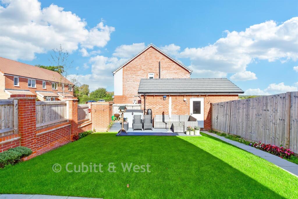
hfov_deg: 100.4
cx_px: 149
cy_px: 100
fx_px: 124
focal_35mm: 15
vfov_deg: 77.3
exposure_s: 1/250
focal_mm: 10
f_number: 8
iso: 250
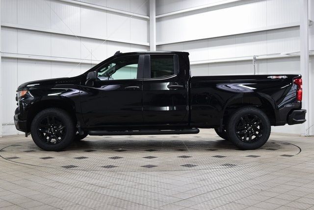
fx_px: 393
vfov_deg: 29.9
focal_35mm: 45
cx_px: 157
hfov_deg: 43.6
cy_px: 105
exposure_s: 1/15
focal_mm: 30
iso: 500
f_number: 6.3
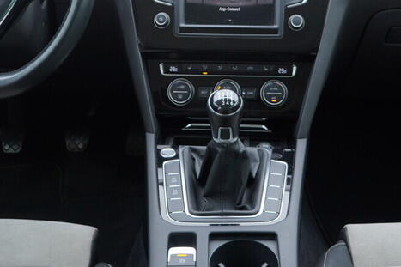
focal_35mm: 79
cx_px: 220
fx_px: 880
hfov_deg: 25.7
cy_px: 4
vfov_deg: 16.9
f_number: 2.8
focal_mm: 24
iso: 125
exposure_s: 1/40
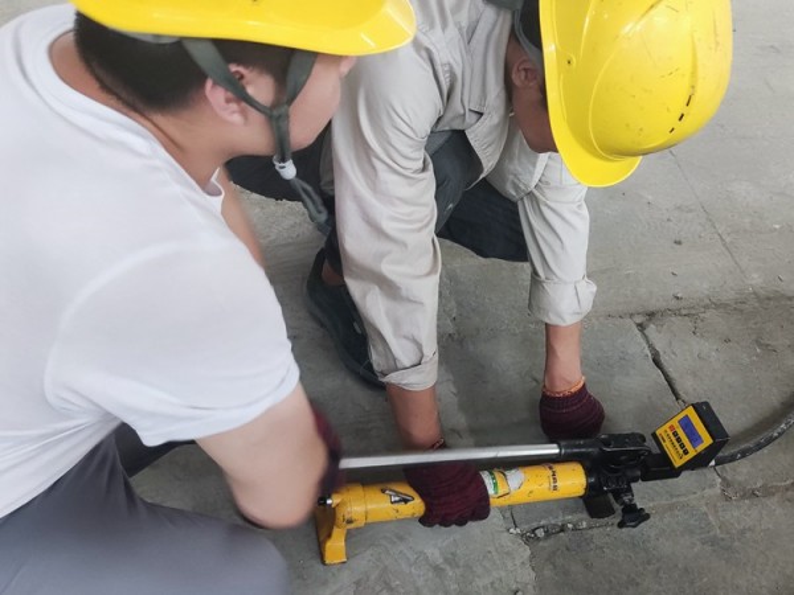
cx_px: 397
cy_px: 298
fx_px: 573
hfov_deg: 69.4
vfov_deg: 54.9
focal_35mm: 25
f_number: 1.79
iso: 526
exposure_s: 1/50
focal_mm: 4.71
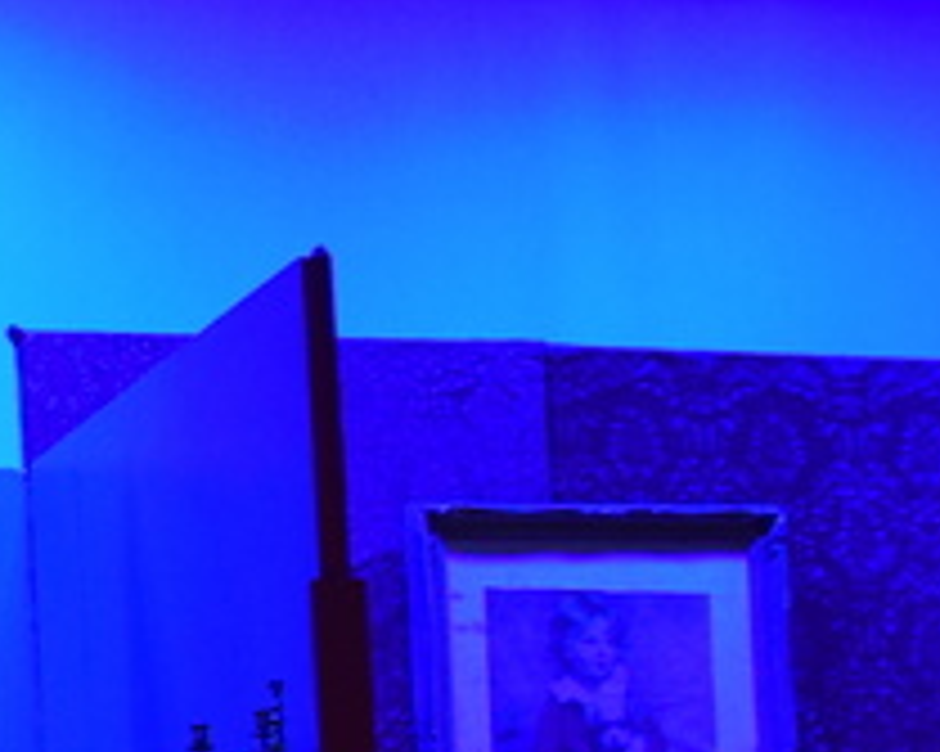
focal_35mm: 138
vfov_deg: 10.9
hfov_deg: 11.9
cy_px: 1024
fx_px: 3837
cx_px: -1147
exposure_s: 1/60
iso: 800
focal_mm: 20
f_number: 3.5
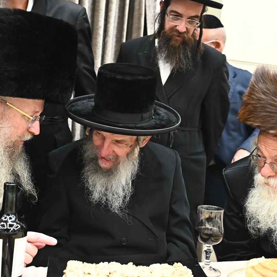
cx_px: 137
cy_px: 127
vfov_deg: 34.7
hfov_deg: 34.7
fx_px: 444
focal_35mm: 49
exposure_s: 1/160
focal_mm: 31
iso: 3200
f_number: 3.5
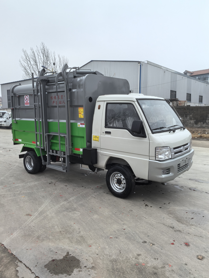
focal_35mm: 27
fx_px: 217
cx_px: 104
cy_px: 139
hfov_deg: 51.4
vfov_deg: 65.3
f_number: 2
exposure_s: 1/936
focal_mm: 5.75
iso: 50
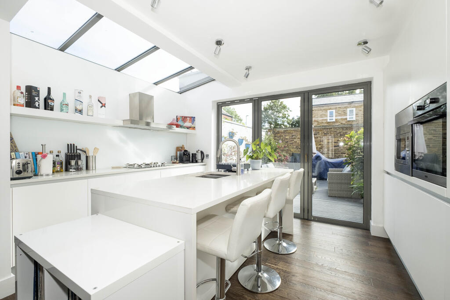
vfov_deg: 77.3
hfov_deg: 100.4
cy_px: 150
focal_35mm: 15
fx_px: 188
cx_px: 225
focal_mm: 10
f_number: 6.4
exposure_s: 1/400
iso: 640
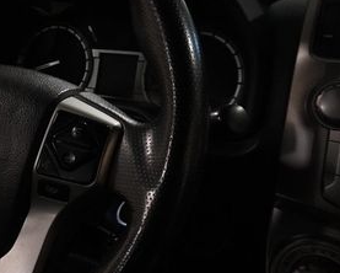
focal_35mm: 52
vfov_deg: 29.1
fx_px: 524
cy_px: 111
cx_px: -11
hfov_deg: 32.6
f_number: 7.1
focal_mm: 16
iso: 6400
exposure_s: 1/60
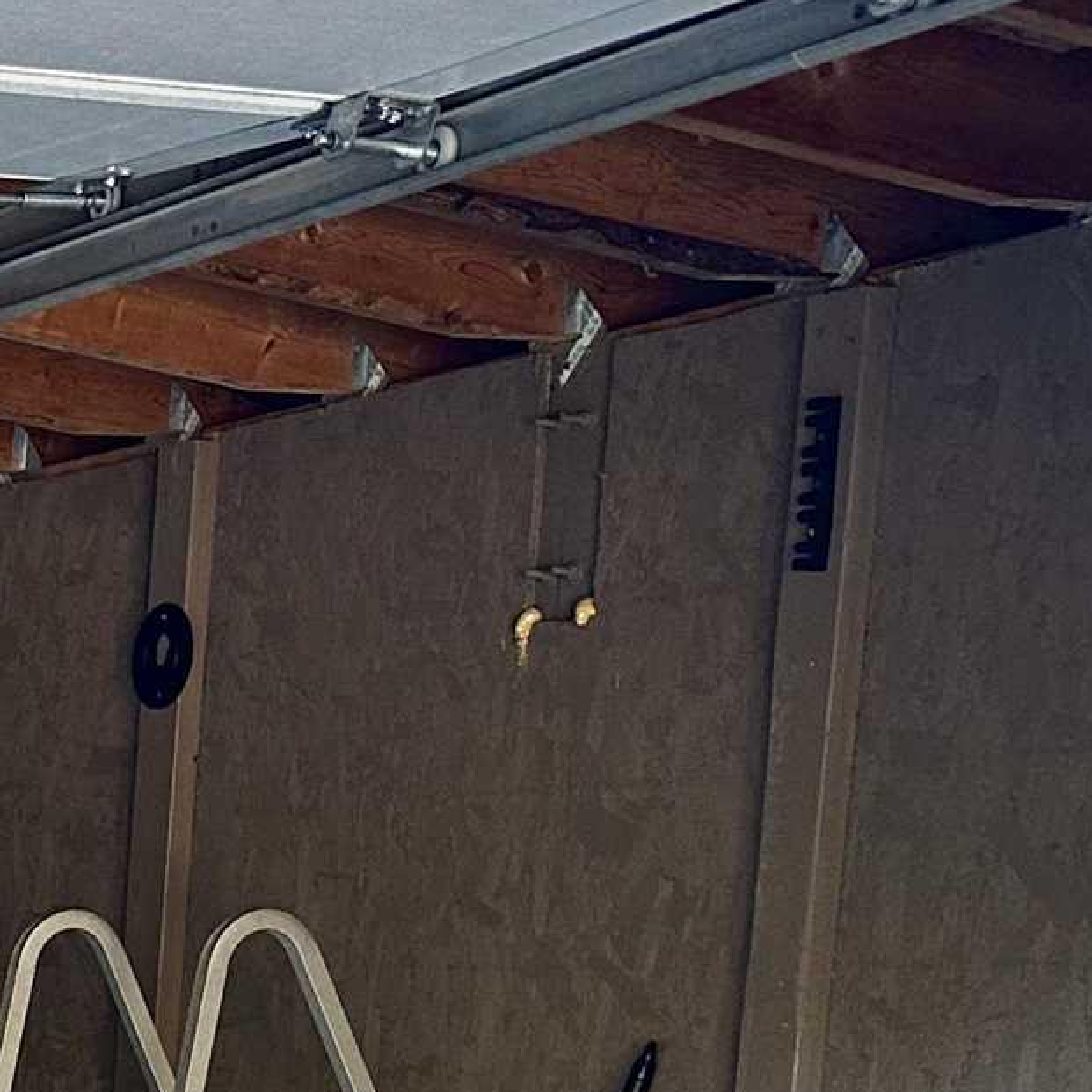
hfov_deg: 14.0
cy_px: 1569
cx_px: -1083
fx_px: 3747
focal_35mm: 105
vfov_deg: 15.5
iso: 160
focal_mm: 6.86
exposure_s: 1/121
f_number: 1.78
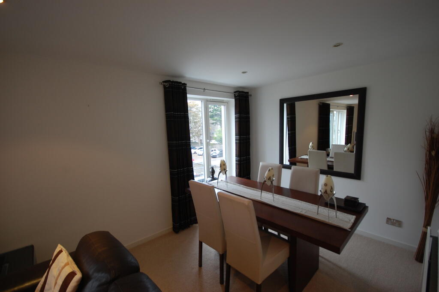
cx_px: 220
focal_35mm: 15
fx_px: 183
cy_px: 146
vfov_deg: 77.2
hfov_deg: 100.4
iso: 400
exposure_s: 1/30
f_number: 4
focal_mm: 10
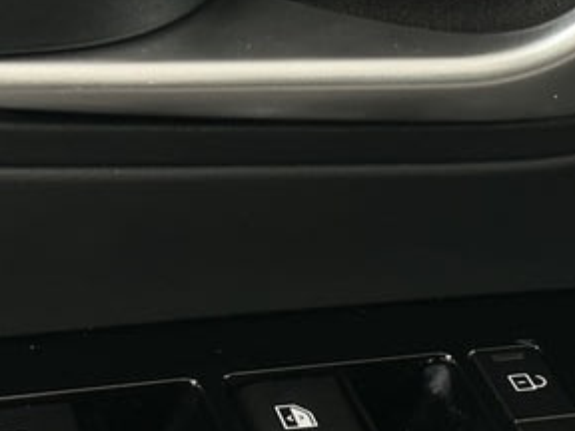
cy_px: 326
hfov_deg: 13.0
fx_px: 2492
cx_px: 529
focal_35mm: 150
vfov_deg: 9.9
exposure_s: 1/33
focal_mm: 6.86
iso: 500
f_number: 1.78
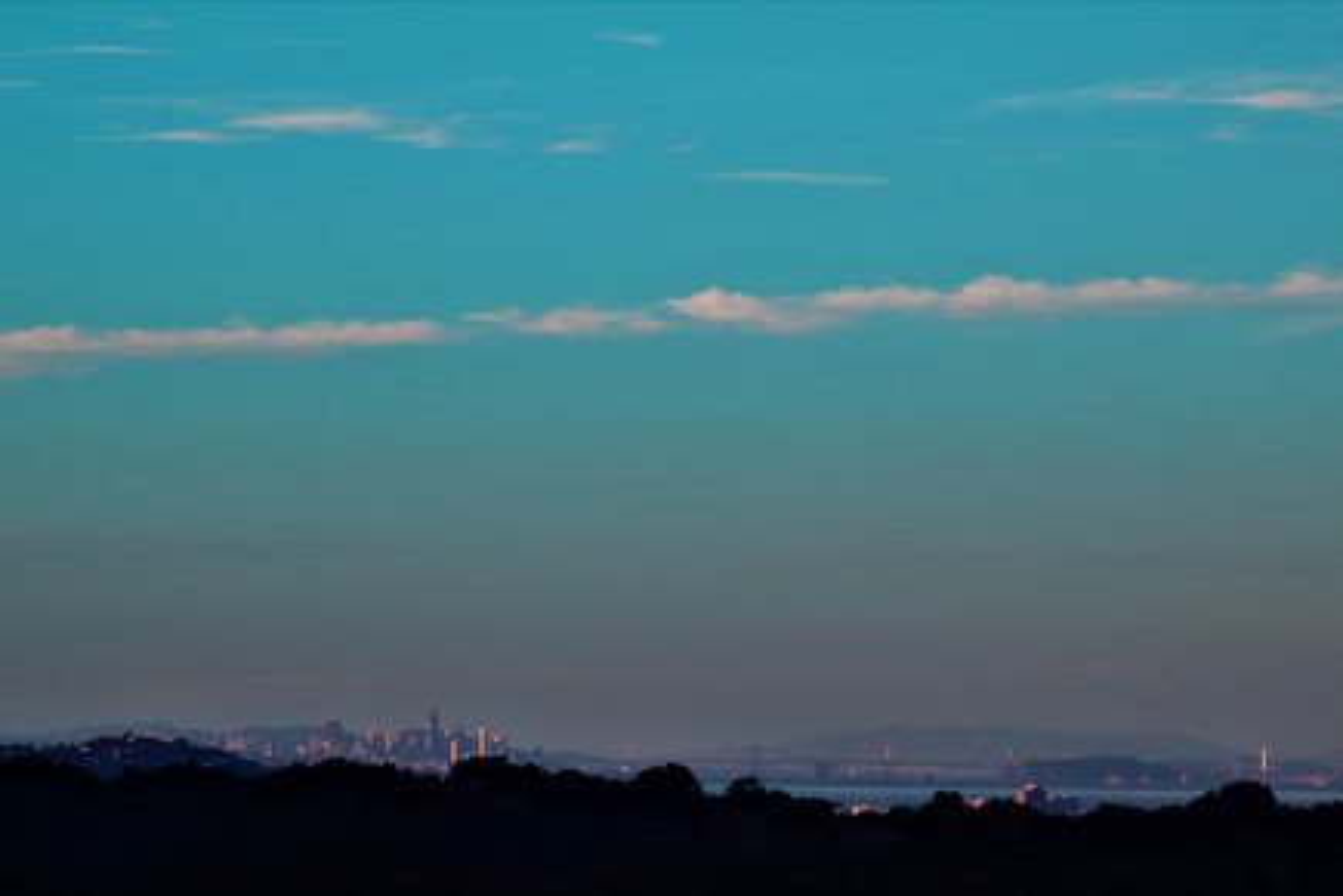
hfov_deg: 8.9
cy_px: 448
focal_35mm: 232
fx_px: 8673
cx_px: 672
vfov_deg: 5.9
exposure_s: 1/60
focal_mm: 155
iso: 400
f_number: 8
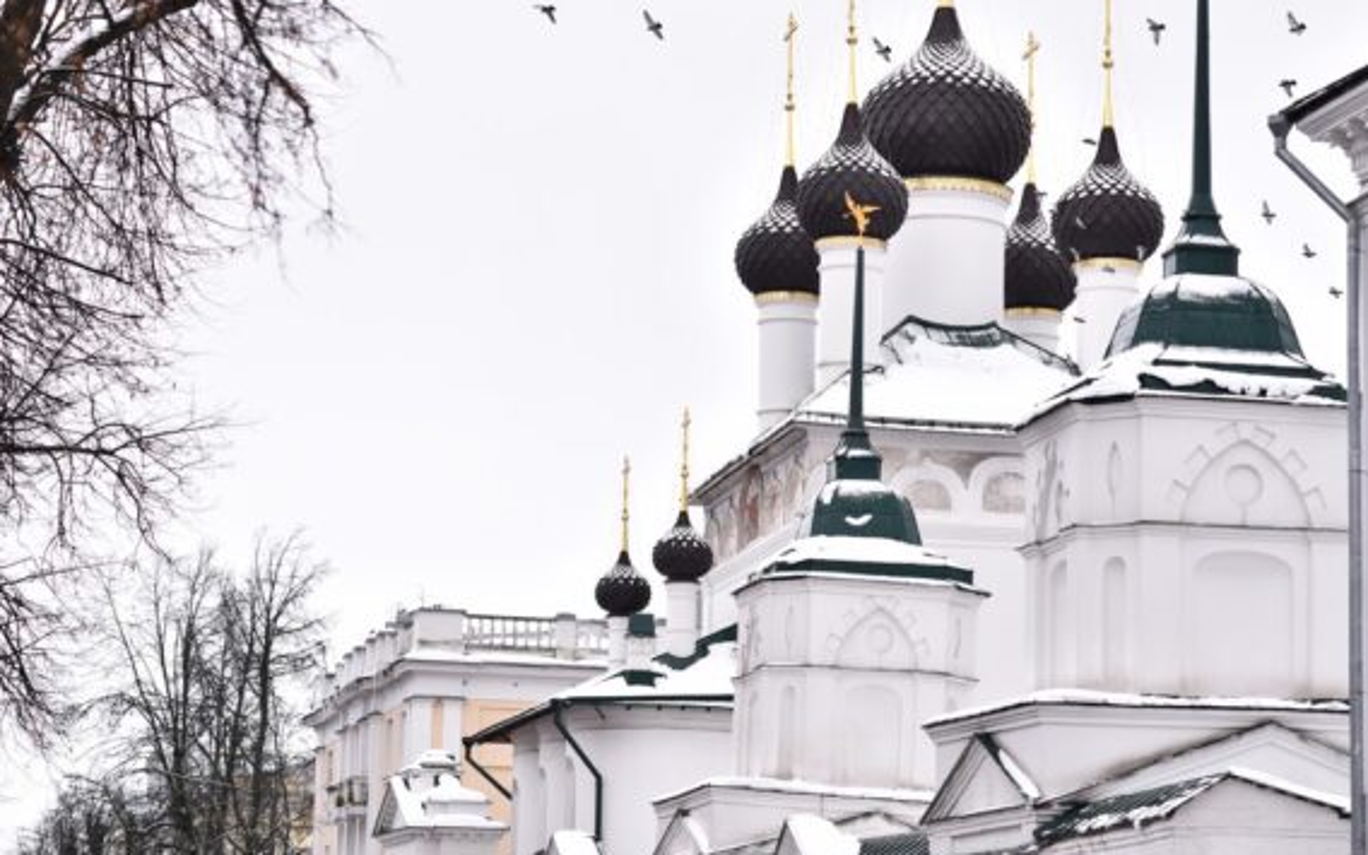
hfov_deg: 20.0
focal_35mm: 104
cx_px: 721
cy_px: 334
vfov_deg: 12.6
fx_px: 3877
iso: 500
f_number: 3.5
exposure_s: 1/400
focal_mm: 85
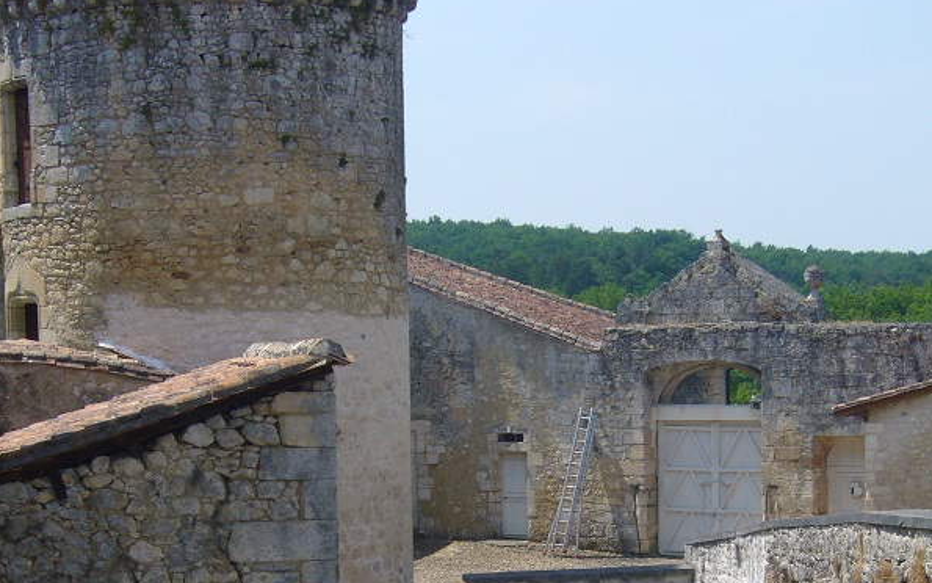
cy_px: 533
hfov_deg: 22.1
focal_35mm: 94
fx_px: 2388
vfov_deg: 13.8
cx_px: 467
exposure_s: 1/320
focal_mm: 10.9
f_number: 7.7
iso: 100
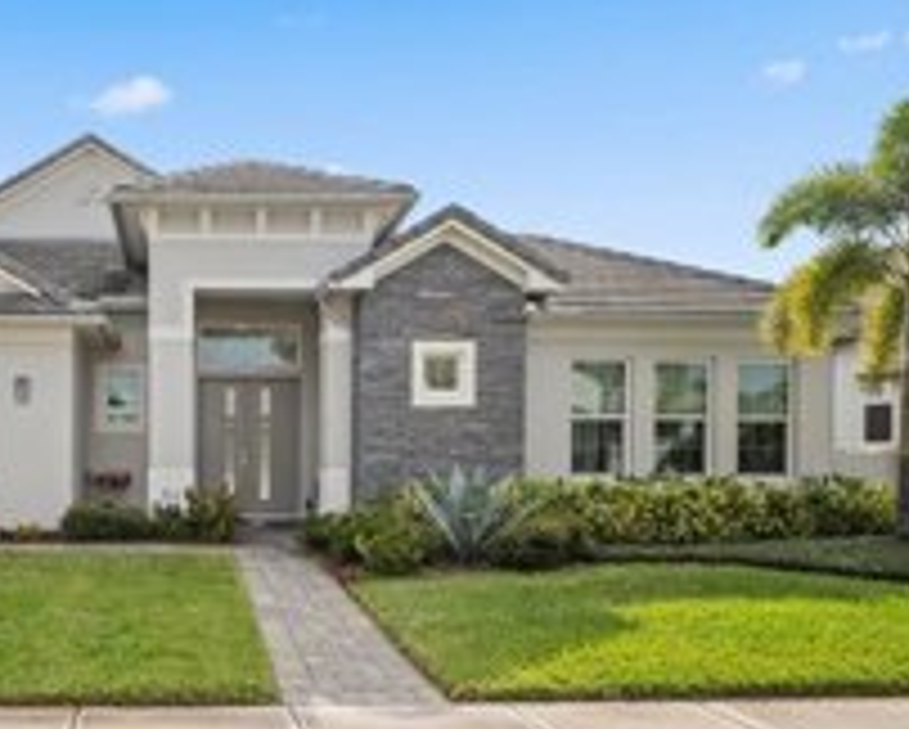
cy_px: 486
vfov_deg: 53.9
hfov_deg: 61.2
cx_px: 198
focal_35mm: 26
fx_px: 700
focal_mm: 14
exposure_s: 1/100
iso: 100
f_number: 9
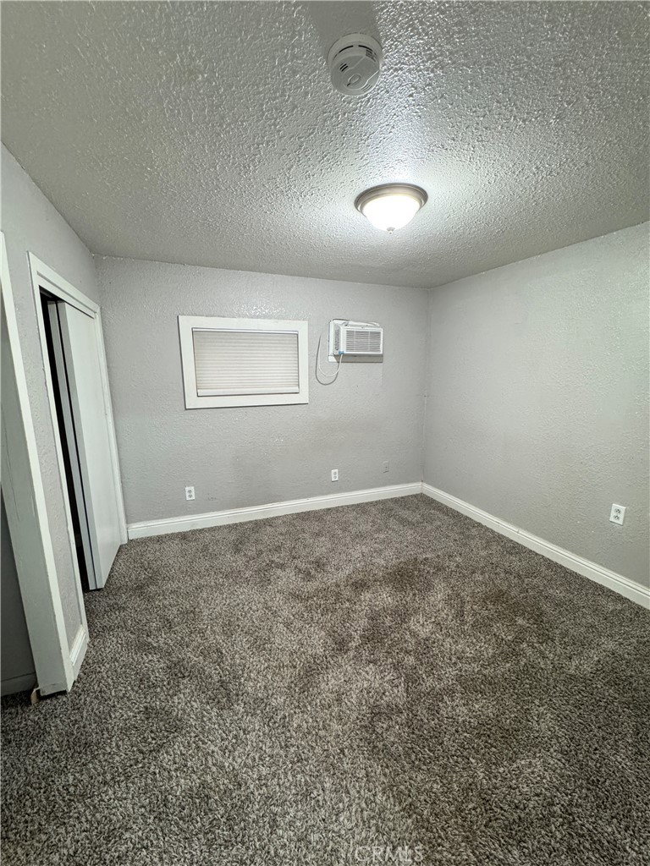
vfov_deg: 102.1
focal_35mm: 14
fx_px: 351
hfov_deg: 85.7
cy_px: 433
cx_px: 325
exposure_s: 1/60
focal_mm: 2.22
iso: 320
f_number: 2.2
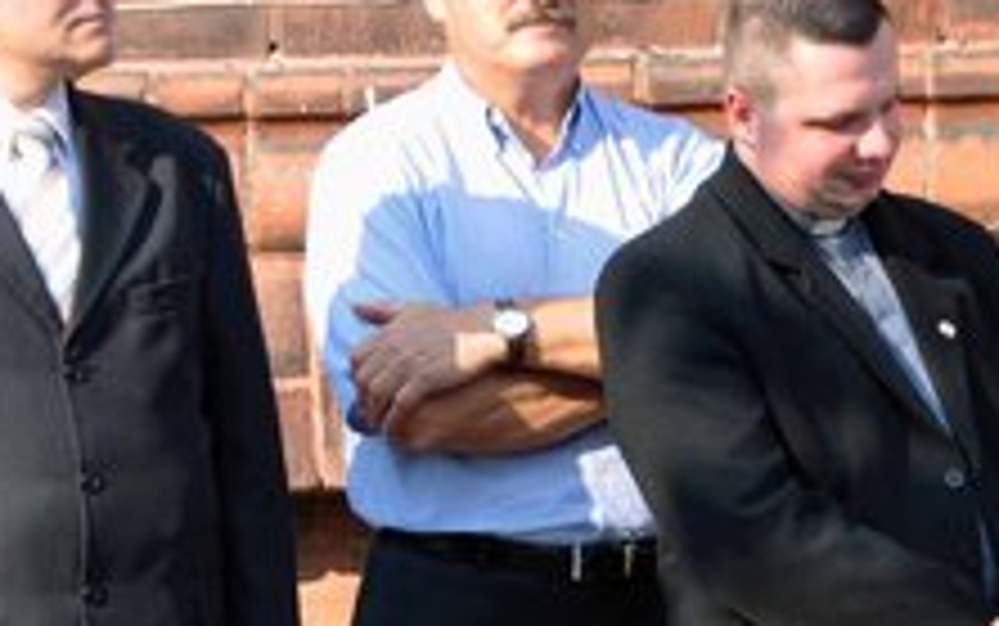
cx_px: 1004
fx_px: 9725
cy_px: 676
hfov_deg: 5.9
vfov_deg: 3.7
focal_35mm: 357
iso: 200
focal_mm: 80
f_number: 9
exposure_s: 1/100
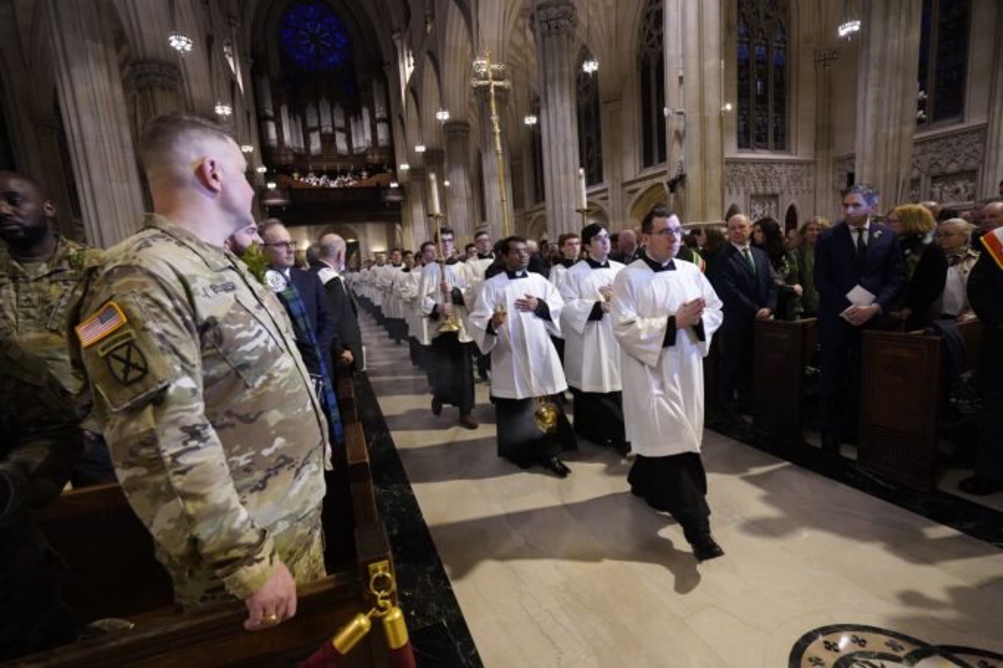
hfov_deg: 96.7
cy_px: 334
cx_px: 502
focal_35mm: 16
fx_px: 446
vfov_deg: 73.7
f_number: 4
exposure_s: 1/200
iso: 8000
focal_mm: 16
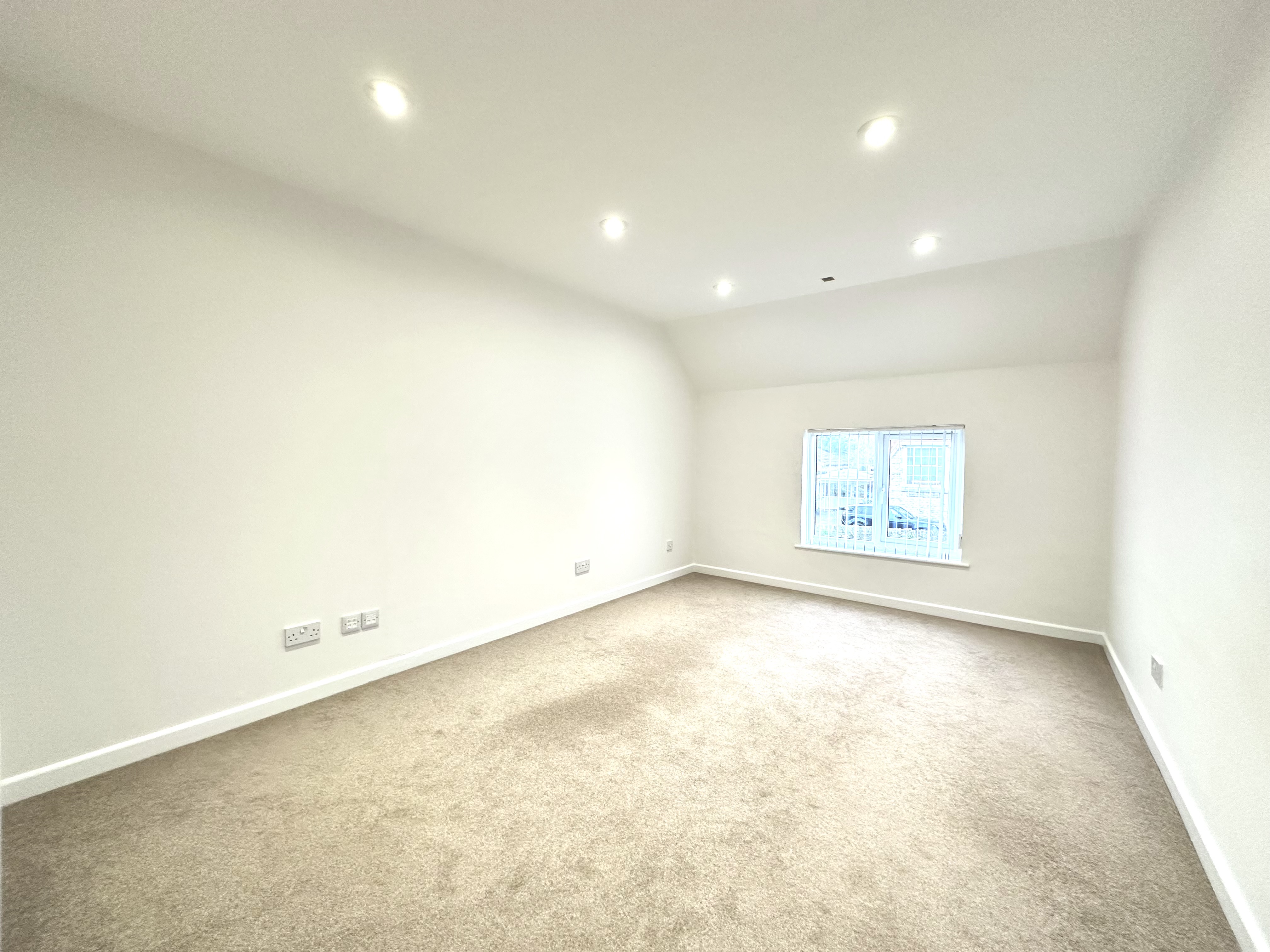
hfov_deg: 102.1
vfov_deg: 85.7
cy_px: 476
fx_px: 514
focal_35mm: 14
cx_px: 635
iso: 200
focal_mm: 2.22
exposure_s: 1/100
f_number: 2.2
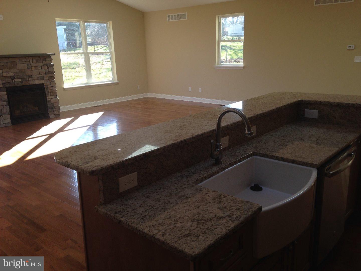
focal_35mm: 33
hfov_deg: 55.4
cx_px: 180
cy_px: 136
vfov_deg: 42.9
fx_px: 344
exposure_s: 1/120
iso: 50
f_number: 2.4
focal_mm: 4.12
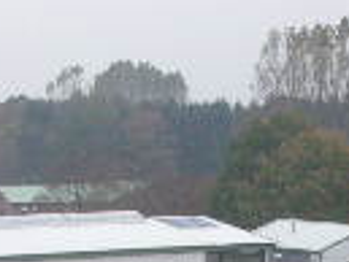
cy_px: 492
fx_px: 1756
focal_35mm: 174
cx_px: 173
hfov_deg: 11.4
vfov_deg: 8.2
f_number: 2.8
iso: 212
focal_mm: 5.8
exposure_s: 1/127
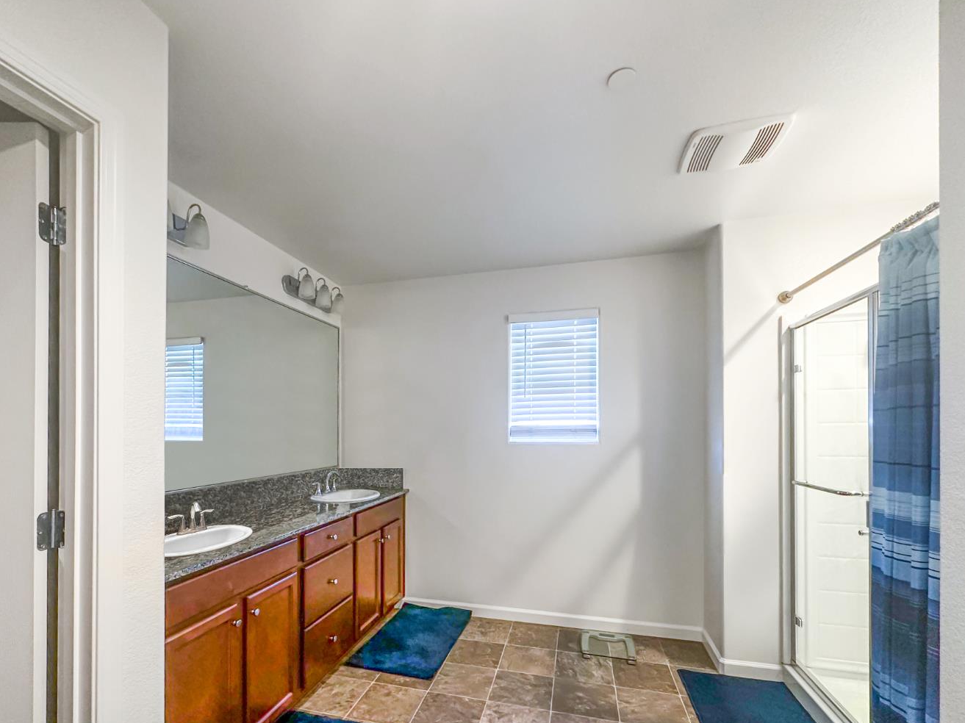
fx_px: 446
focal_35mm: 16
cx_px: 445
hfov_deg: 94.3
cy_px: 382
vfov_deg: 78.0
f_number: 2.2
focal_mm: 2.22
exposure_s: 1/60
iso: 250
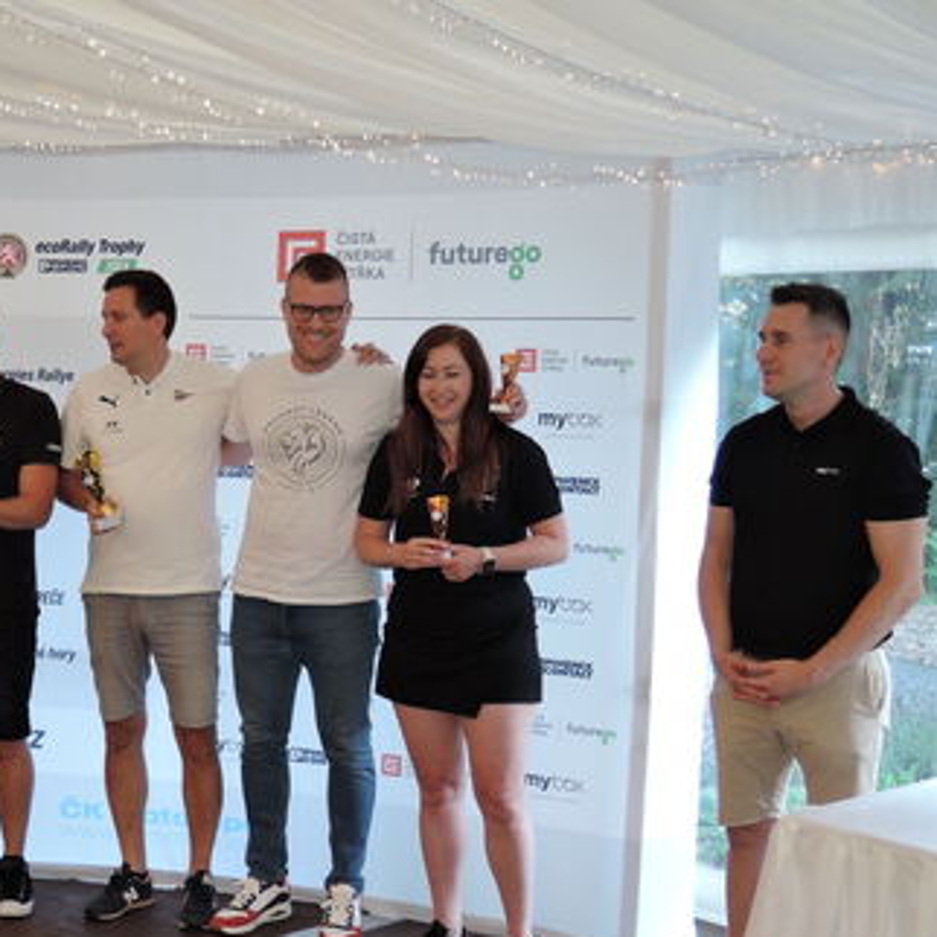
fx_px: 1837
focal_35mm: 60
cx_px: 178
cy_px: 549
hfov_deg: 28.0
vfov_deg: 28.6
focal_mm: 8.6
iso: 250
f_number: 3.2
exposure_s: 1/40
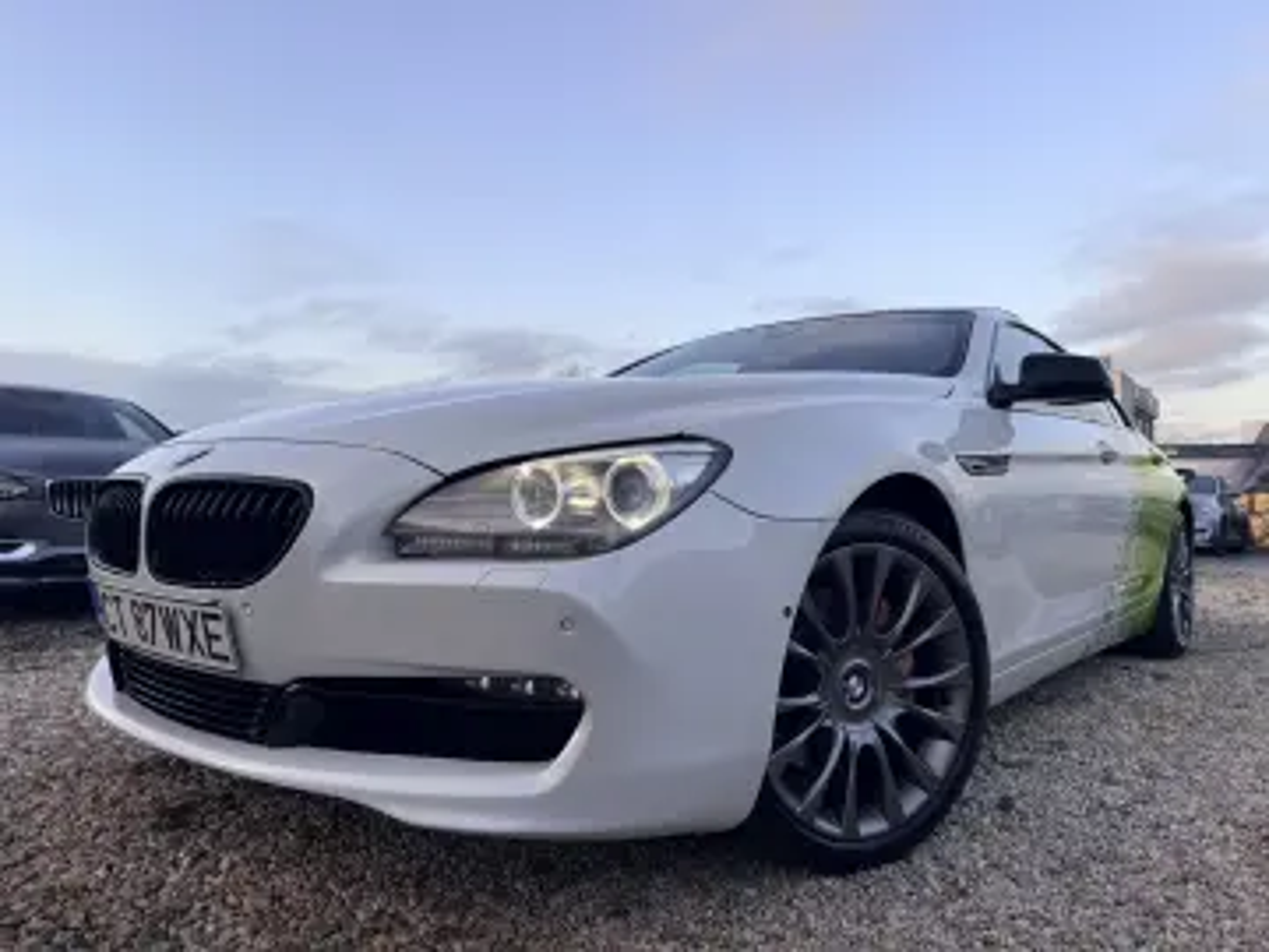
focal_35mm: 24
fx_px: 880
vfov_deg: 56.8
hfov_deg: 71.6
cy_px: 476
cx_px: 634
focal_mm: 6.76
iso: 80
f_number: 1.78
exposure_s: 1/772
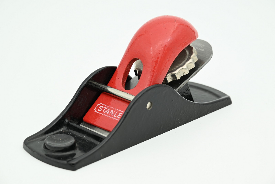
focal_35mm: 140
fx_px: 1070
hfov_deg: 14.6
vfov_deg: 9.8
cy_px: 92
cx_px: 138
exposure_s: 1/10
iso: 100
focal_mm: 140
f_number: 11
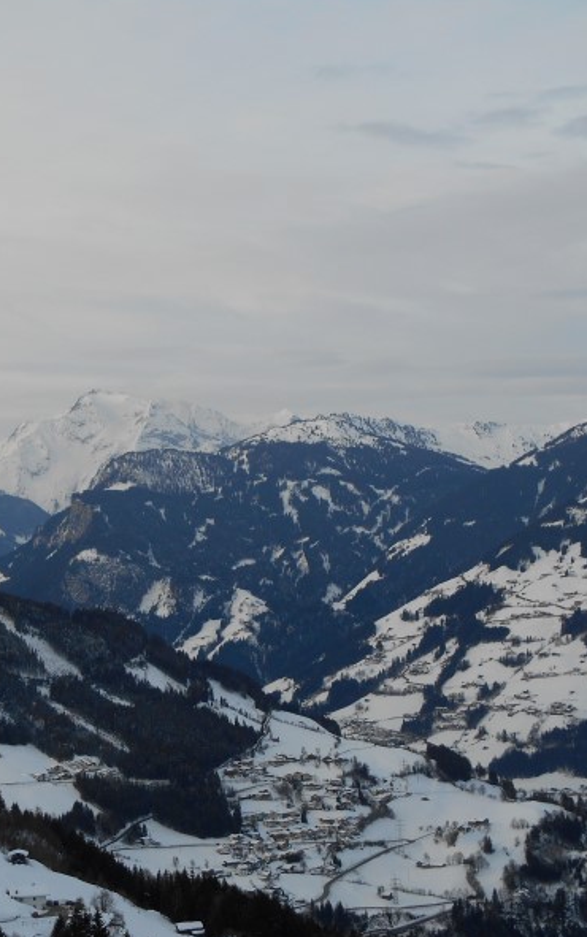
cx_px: 160
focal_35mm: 76
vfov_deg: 27.1
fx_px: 1943
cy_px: 468
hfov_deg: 17.1
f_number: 4.2
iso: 80
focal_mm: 9.5
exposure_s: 1/250
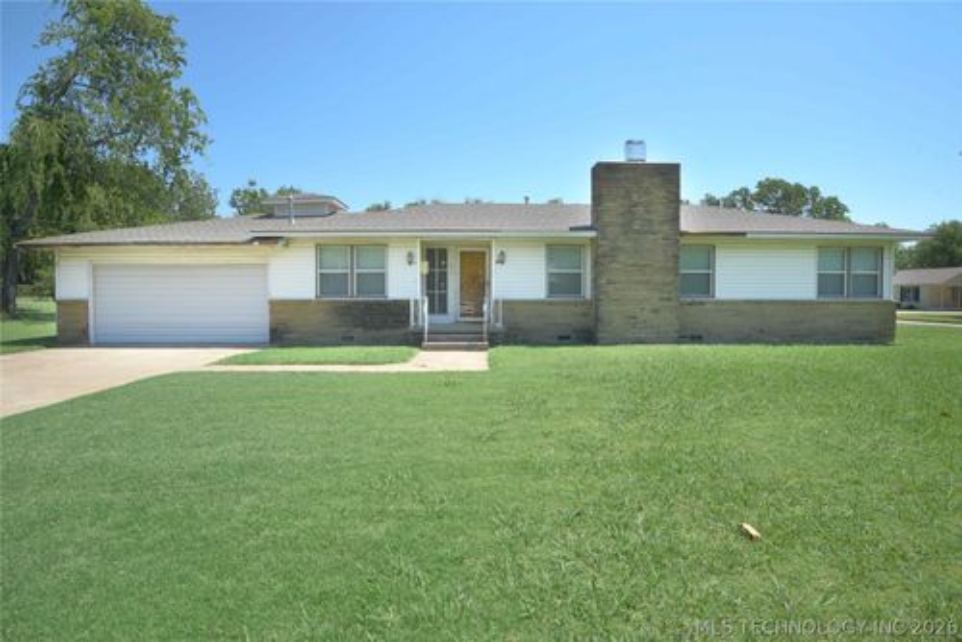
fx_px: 508
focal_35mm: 19
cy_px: 321
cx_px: 481
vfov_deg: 64.6
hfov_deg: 86.9
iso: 500
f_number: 18
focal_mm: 19
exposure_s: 1/250
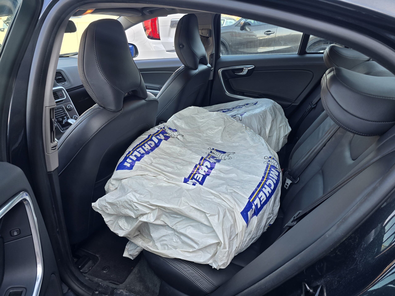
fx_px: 262
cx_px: 198
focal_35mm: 23
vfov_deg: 58.9
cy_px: 148
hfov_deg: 73.9
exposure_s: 1/180
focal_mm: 6.3
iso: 40
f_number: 1.7
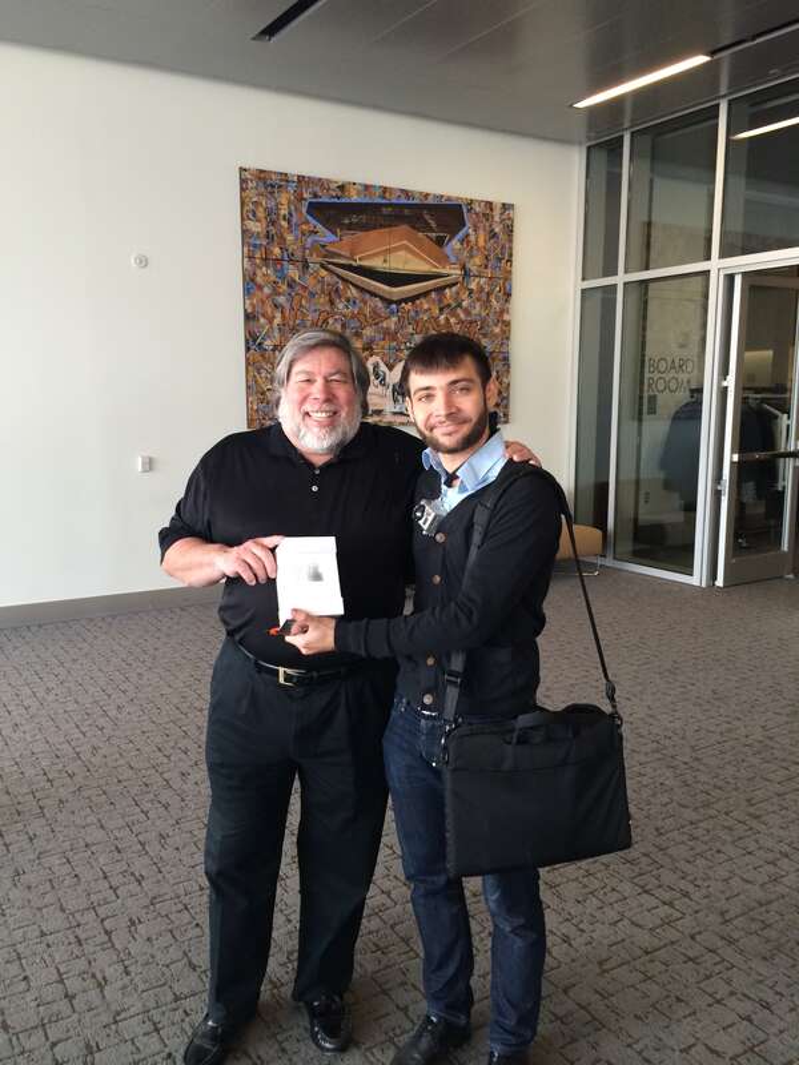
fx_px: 923
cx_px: 400
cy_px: 532
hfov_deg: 46.8
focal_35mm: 30
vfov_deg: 60.0
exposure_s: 1/30
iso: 50
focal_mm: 4.12
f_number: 2.2
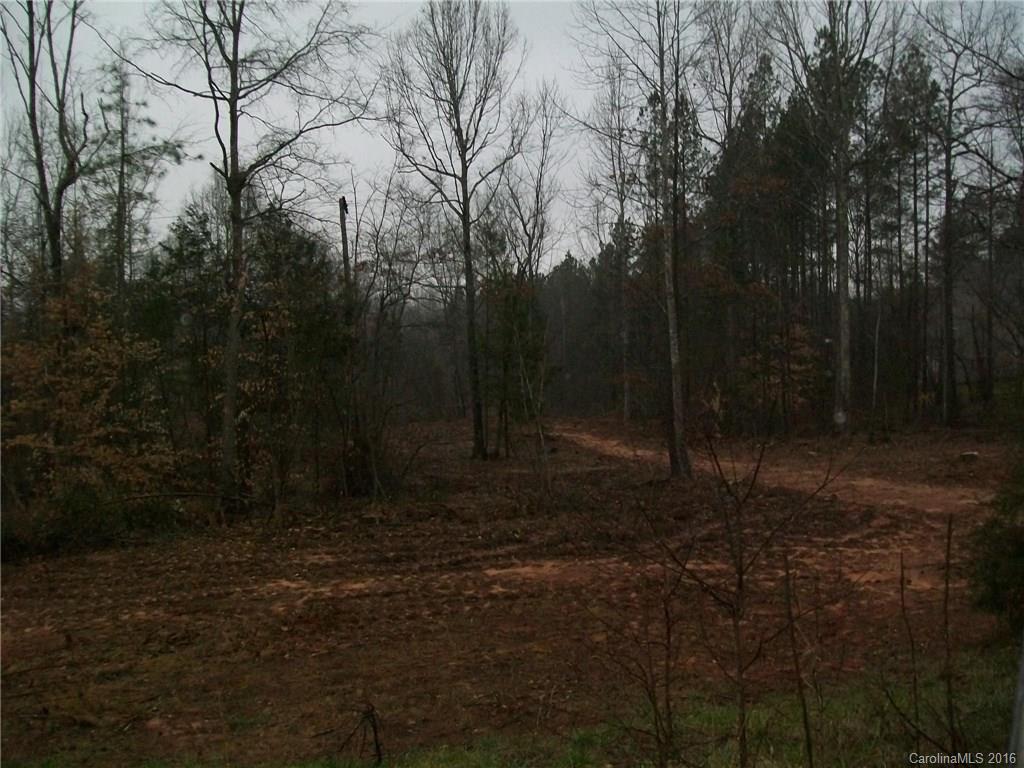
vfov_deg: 39.7
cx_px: 512
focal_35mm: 36
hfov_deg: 51.4
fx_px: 1065
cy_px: 384
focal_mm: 6
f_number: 2.7
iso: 160
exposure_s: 1/60
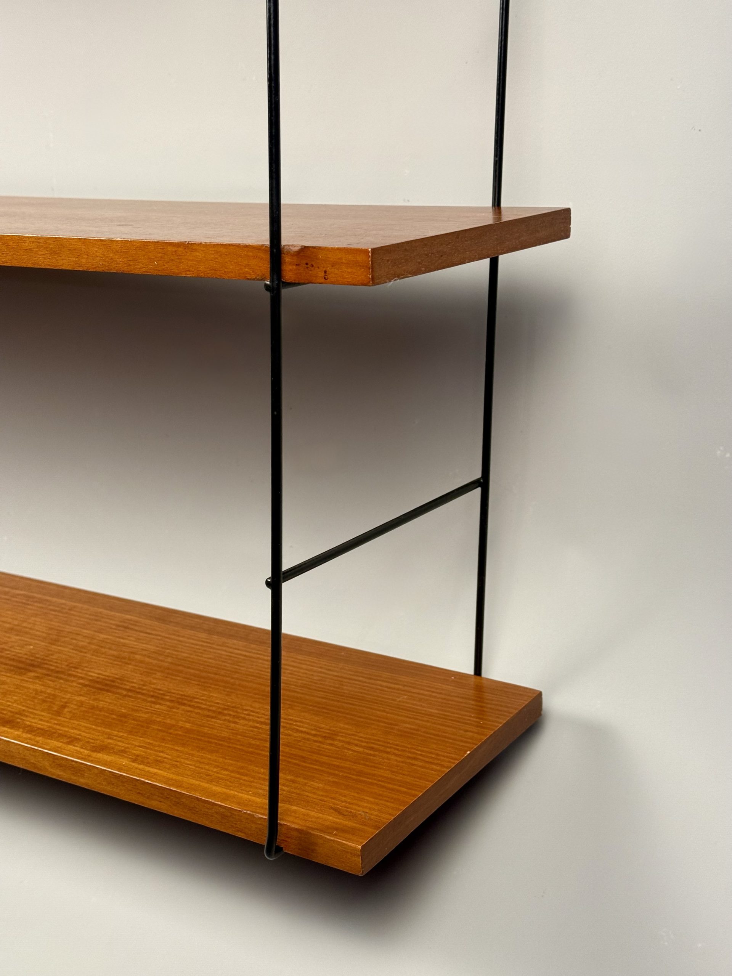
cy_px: 488
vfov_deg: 39.7
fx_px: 1353
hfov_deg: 30.3
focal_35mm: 48
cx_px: 366
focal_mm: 6.76
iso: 64
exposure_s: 1/50
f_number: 1.78
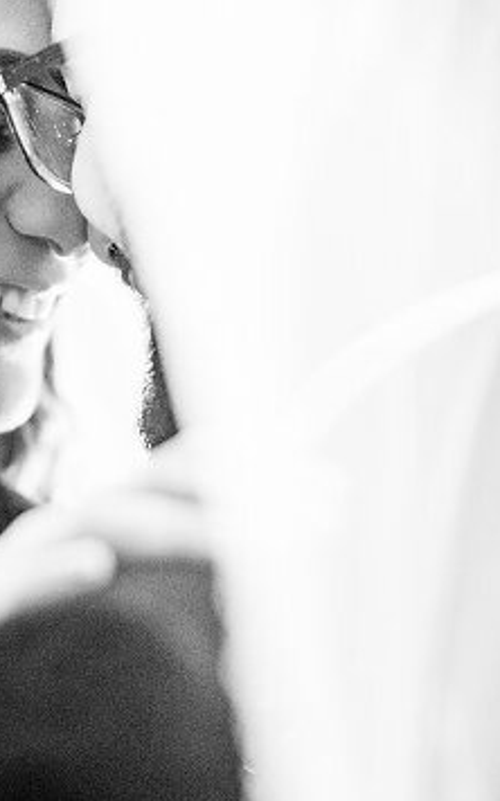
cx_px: 5
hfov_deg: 7.0
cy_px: 306
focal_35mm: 187
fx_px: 4084
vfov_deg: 11.2
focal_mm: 85
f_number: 1.4
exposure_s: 1/200
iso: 1000
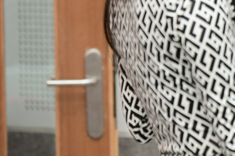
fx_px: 2401
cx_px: 341
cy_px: -32
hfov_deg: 5.6
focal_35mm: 368
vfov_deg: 3.7
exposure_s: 1/160
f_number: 3.2
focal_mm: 122
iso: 800
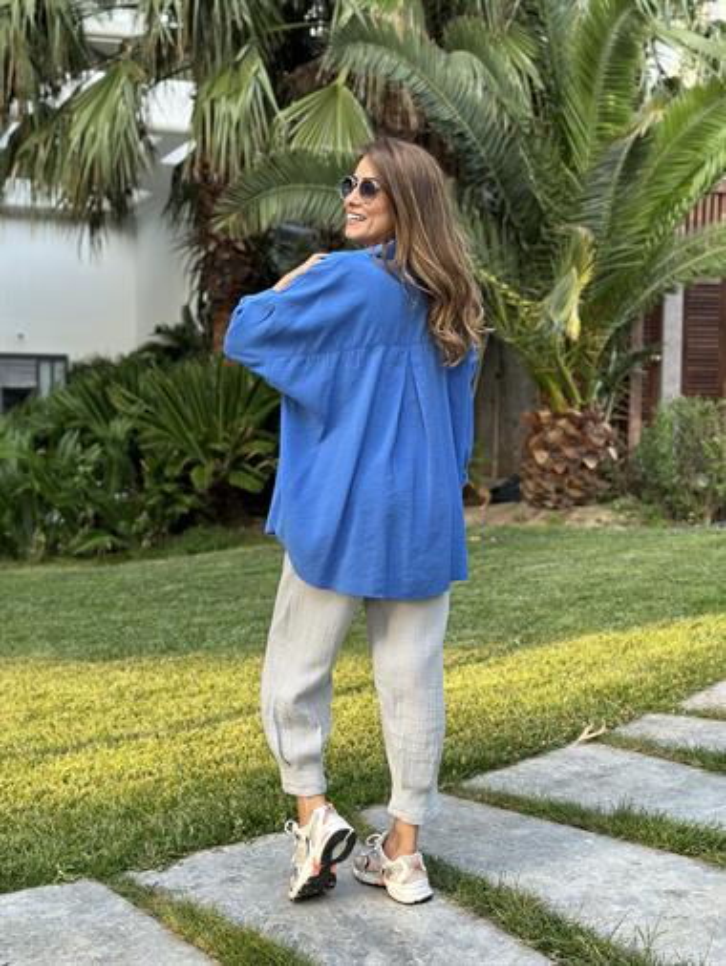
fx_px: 1341
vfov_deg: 39.6
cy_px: 483
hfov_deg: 30.3
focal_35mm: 48
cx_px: 363
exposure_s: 1/234
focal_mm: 6.86
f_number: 1.78
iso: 80
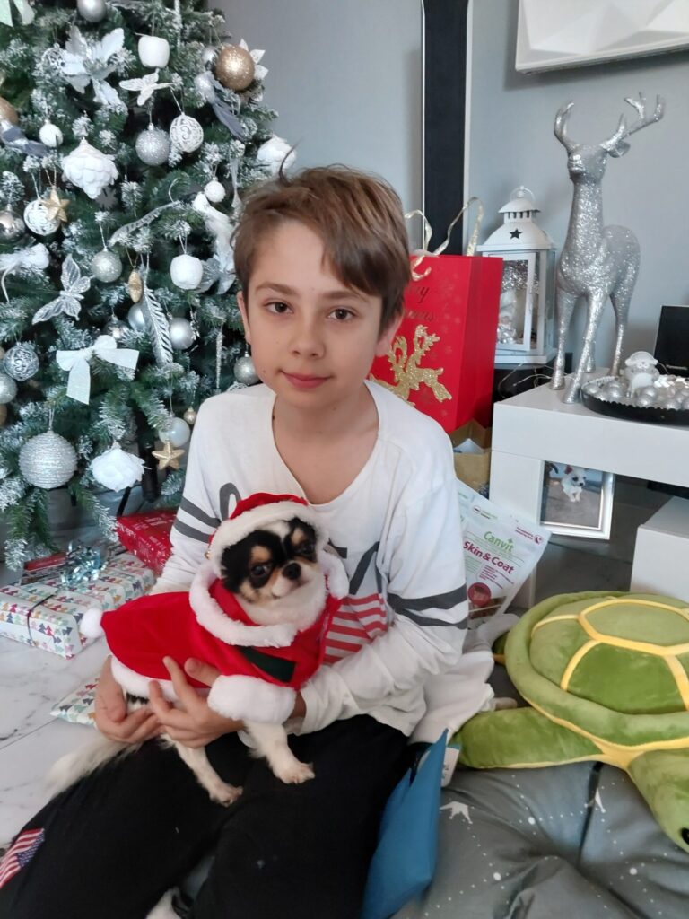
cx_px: 344
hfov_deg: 46.8
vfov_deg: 60.0
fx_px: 796
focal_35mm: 30
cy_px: 460
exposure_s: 1/24
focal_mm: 4.6
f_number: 1.8
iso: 800
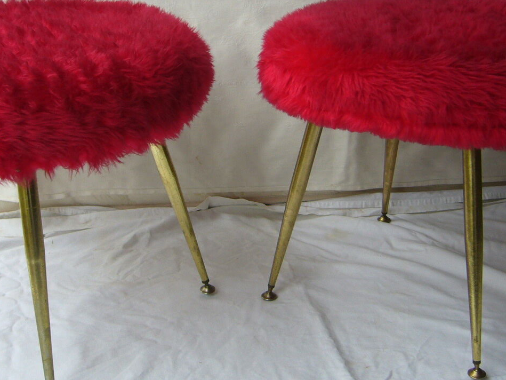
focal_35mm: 59
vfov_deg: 24.7
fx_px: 863
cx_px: 232
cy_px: 135
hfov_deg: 32.7
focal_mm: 5.8
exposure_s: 1/50
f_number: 2.8
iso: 80
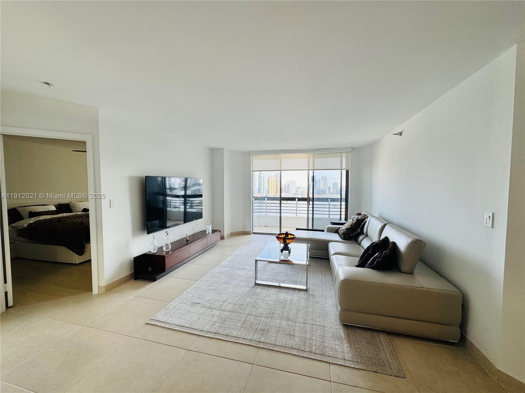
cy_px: 196
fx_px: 212
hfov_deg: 102.1
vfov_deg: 85.7
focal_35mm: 14
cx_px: 262
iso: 40
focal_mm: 2.22
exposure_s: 1/129
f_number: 2.2
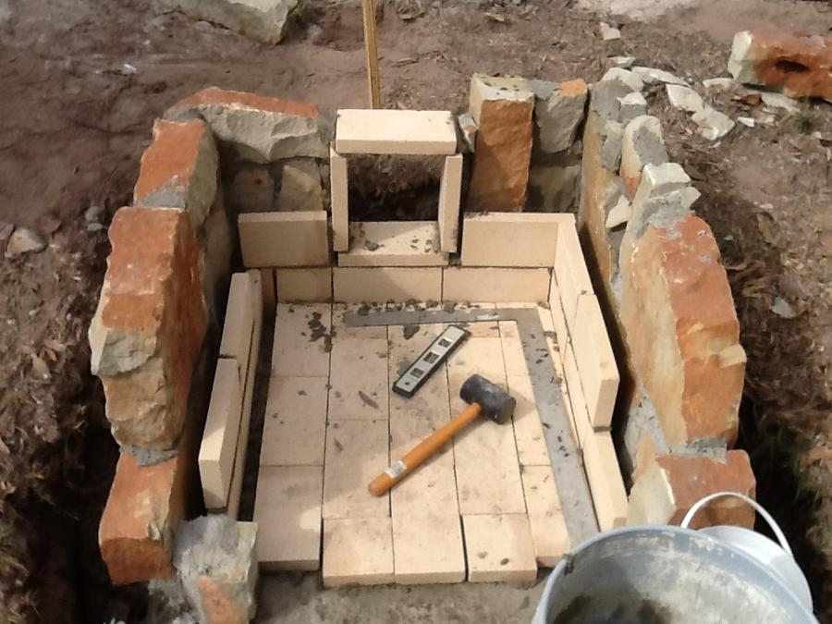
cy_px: 312
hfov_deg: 42.9
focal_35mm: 44
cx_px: 416
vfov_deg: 32.9
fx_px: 1058
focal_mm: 2.03
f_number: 2.4
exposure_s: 1/1408
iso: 40
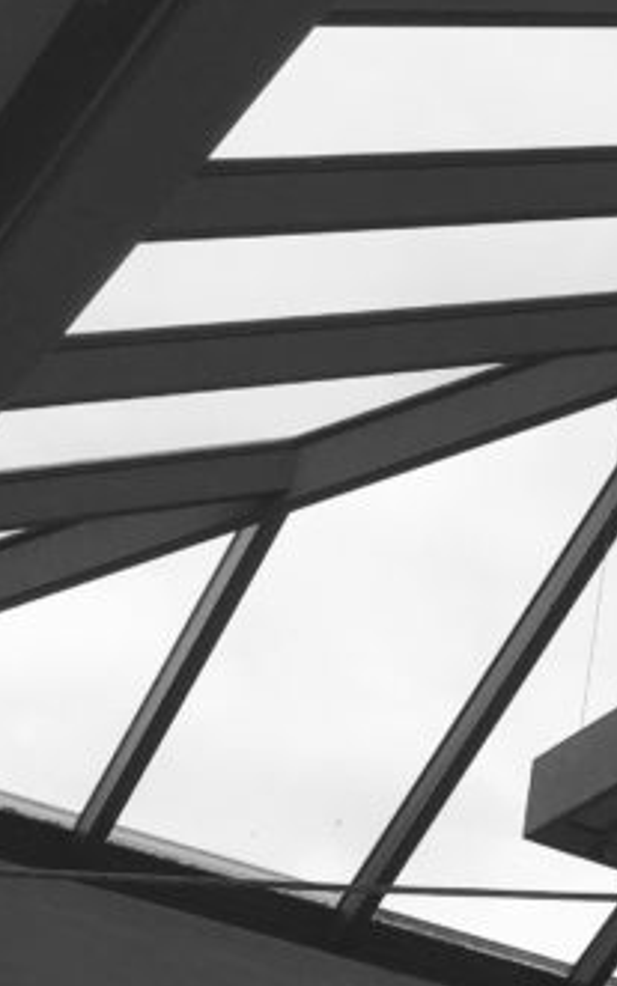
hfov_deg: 12.7
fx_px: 2555
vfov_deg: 21.0
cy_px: 1034
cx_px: 1061
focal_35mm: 95
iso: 25
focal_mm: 4.15
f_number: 2.2
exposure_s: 1/1479
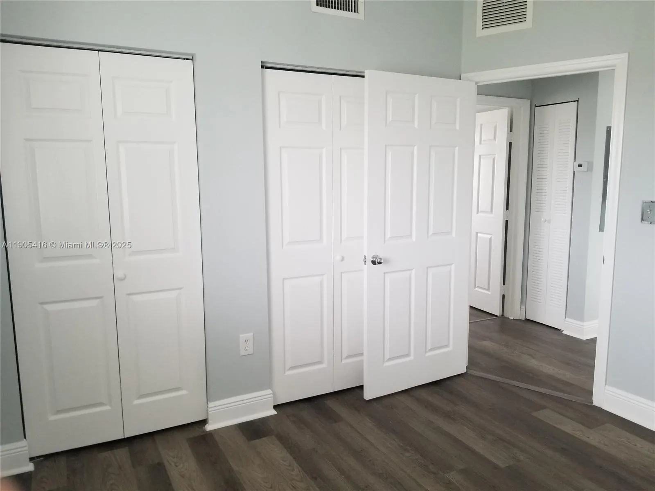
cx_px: 328
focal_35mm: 26
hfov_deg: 67.3
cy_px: 246
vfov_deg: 53.1
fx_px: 492
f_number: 1.7
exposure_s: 1/40
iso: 160
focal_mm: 4.3
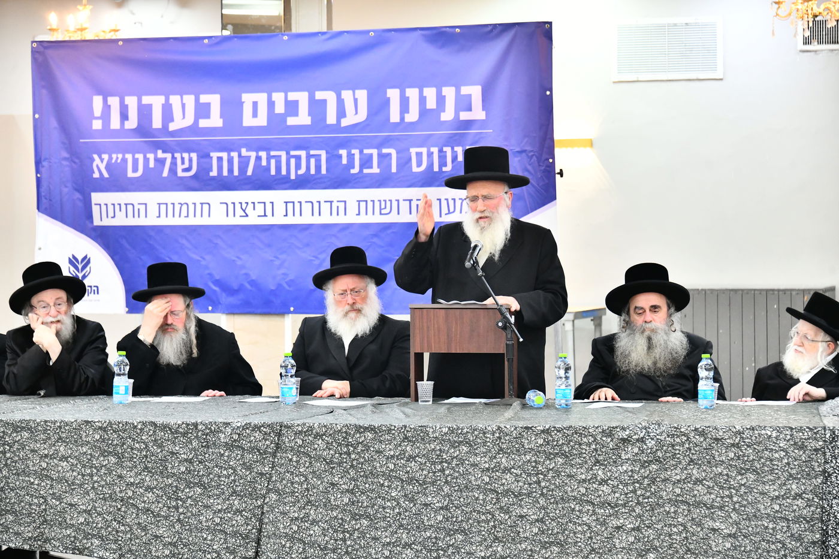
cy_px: 280
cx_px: 420
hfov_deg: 17.6
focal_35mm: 116
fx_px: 2703
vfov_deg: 11.8
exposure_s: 1/125
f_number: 5.6
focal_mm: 116
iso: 4000
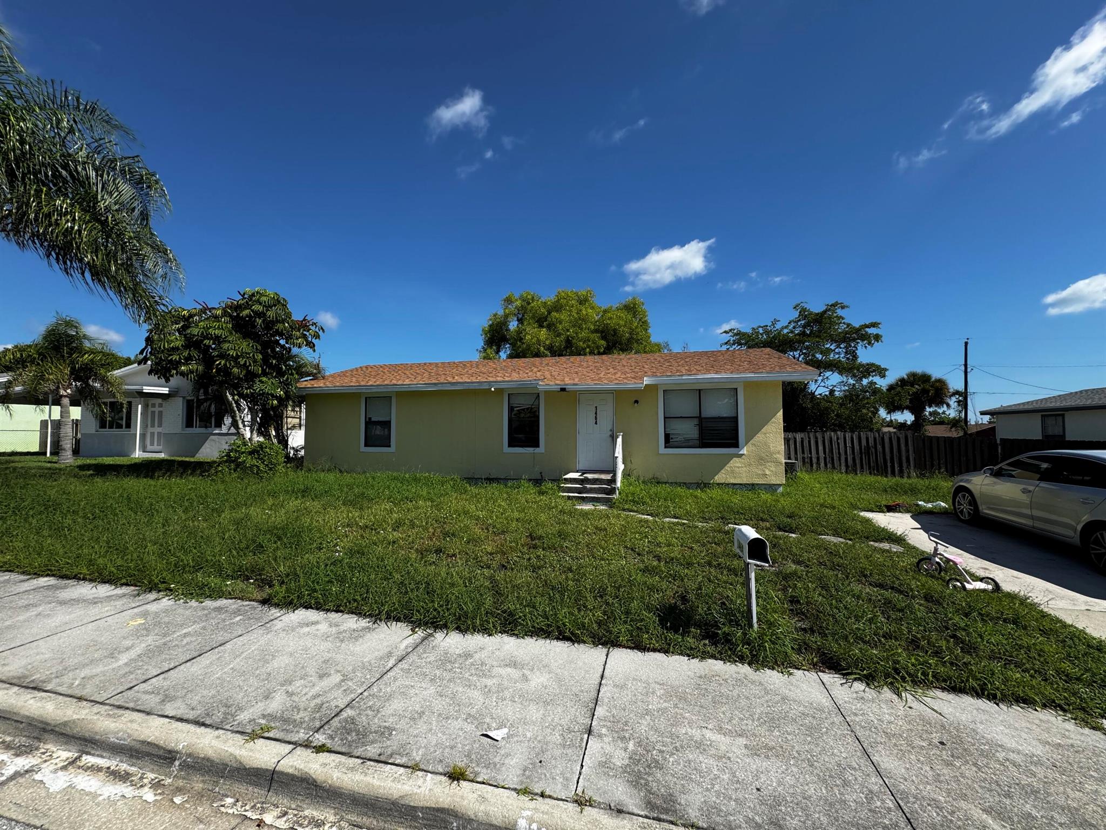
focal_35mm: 14
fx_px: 447
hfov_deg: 102.1
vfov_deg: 85.7
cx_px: 553
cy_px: 415
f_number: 2.2
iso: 50
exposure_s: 1/1789
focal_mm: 2.22
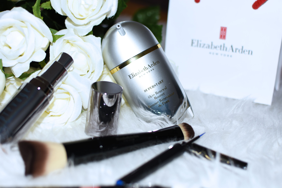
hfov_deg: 37.9
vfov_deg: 25.8
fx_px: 411
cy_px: 94
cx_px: 141
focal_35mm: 52
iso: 100
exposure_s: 1/60
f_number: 2.8
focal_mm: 35
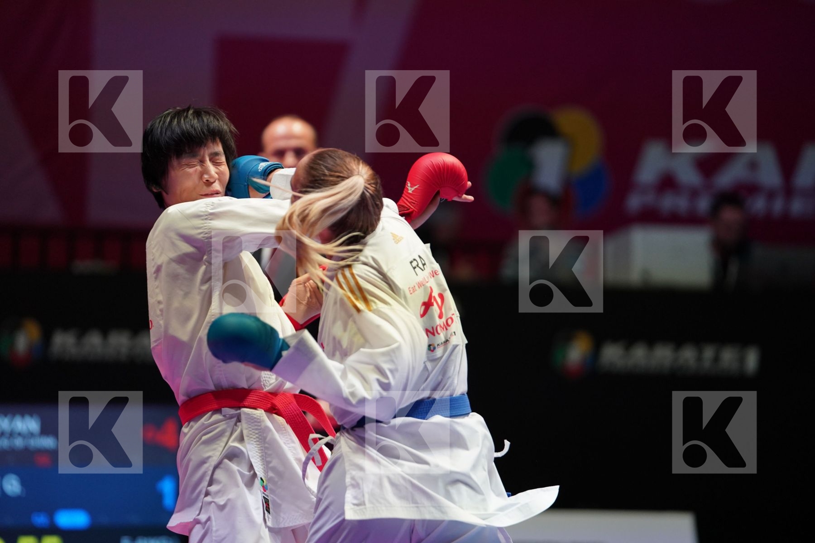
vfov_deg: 6.9
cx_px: 408
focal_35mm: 198
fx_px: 4482
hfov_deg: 10.4
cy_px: 272
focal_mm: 198
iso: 2000
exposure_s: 1/1000
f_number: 2.8
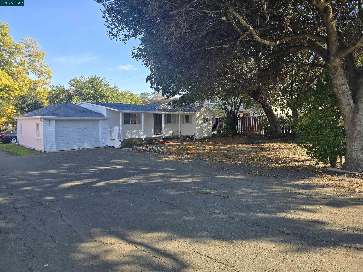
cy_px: 136
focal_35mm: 23
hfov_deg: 73.9
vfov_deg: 58.9
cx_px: 182
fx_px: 241
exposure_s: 1/276
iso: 12
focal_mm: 6.3
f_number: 1.7
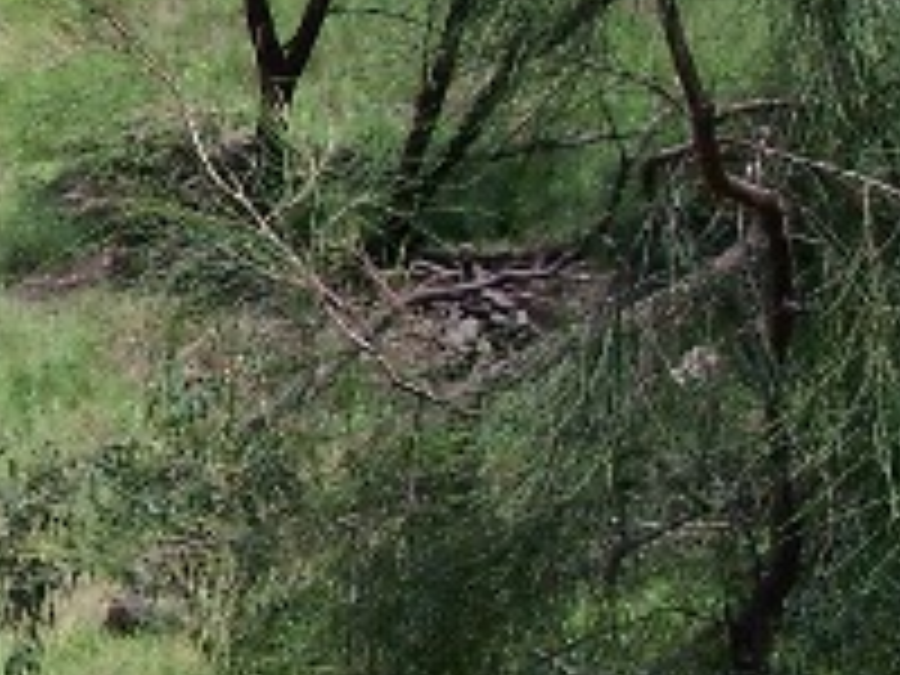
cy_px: -162
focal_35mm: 152
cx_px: -824
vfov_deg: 9.6
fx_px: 3952
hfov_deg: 11.8
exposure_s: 1/500
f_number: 4.8
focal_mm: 8
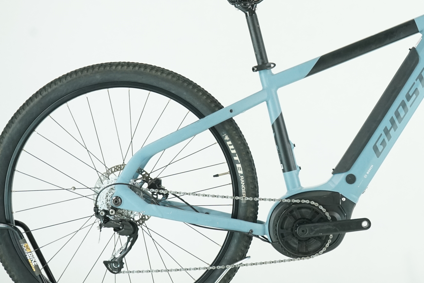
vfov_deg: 13.8
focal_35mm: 99
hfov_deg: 20.4
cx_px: 343
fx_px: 1166
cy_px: 96
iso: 2500
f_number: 6.3
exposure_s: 1/200
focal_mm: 55
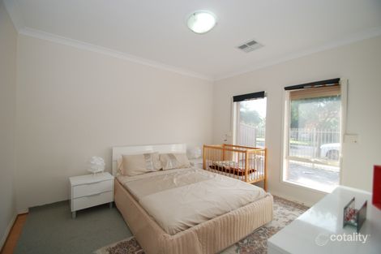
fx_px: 159
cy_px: 127
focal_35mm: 15
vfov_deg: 77.3
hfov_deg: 100.4
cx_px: 190
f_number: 4
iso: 100
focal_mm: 10
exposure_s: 1/60
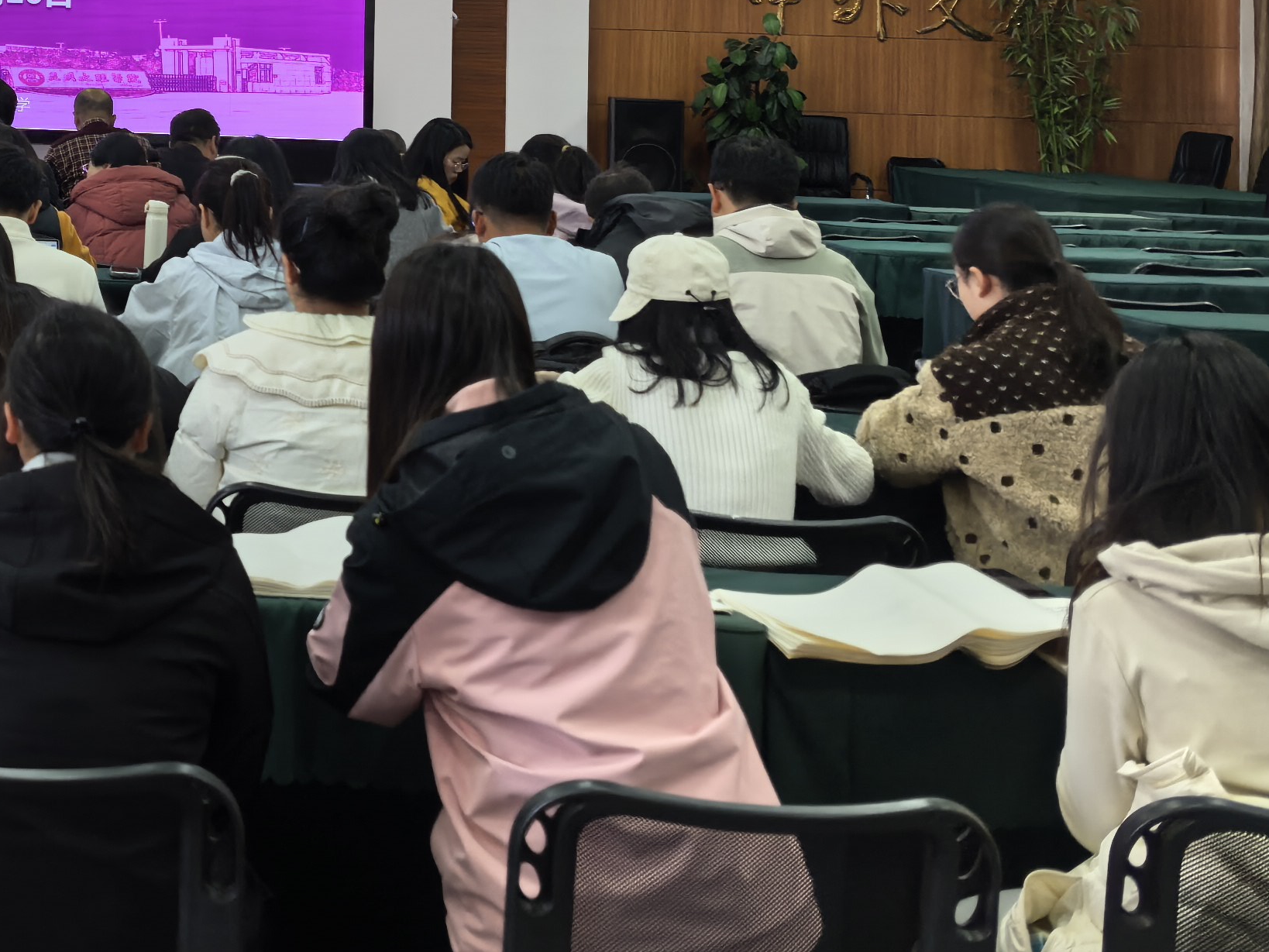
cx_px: -171
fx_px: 2200
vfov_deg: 23.3
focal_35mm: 60
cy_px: -30
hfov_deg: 28.8
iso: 50
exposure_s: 1/229
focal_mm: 6.98
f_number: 1.4
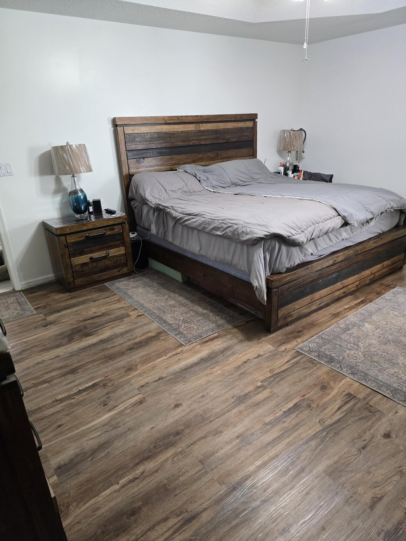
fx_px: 360
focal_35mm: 23
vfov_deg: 73.9
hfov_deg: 58.9
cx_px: 203
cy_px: 270
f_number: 1.7
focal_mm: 6.3
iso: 1000
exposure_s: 1/120
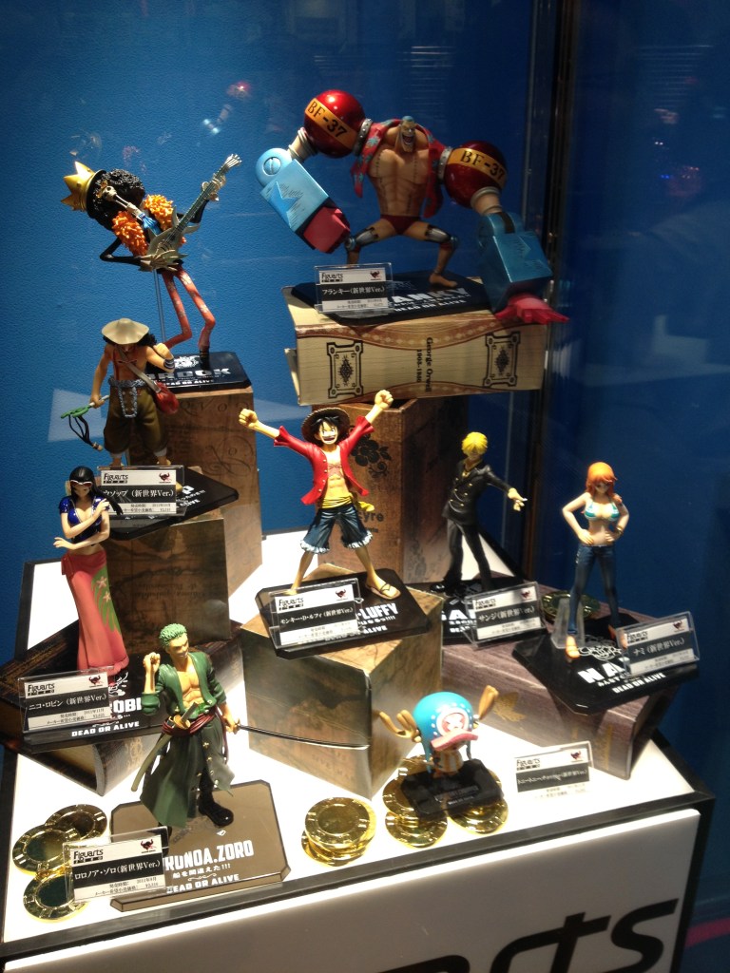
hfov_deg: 40.7
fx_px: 984
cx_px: 365
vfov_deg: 52.6
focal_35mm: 35
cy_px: 486
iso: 64
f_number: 2.4
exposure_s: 1/40
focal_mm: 4.28
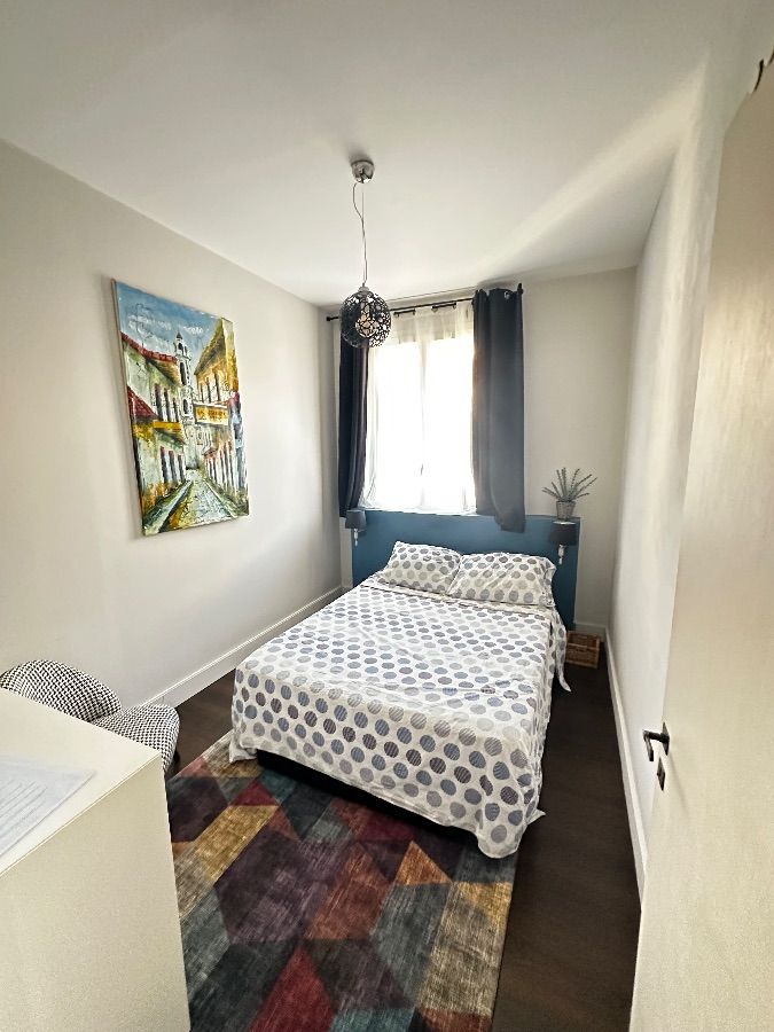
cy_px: 516
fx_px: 417
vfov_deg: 102.1
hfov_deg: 85.7
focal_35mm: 14
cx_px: 387
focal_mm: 2.22
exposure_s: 1/45
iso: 1250
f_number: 2.2
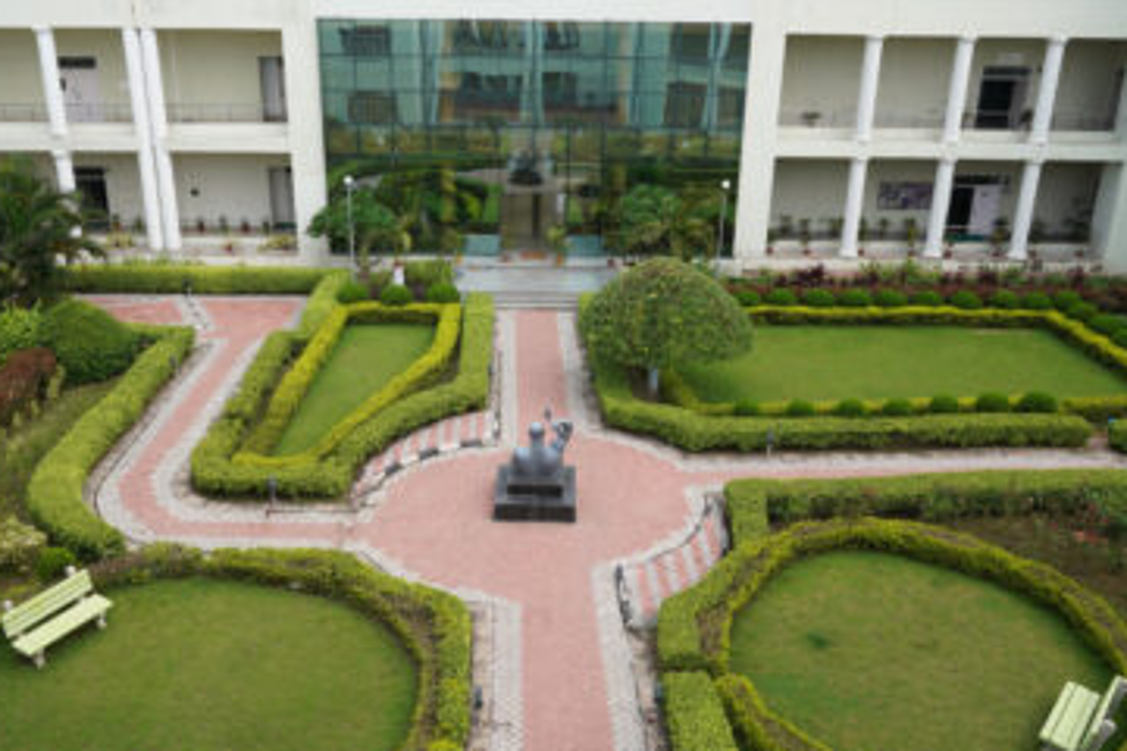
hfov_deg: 61.9
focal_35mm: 30
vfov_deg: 43.6
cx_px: 535
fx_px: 939
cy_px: 341
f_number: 11
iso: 160
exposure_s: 1/100
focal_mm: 24
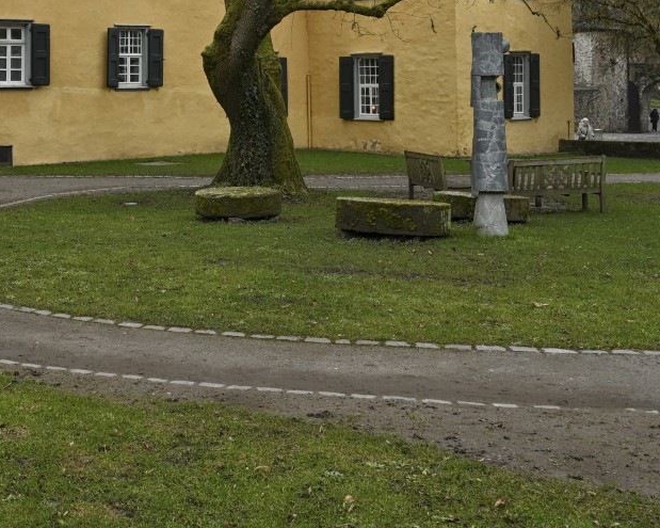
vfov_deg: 25.1
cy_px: 62
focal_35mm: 59
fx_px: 1152
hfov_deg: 30.7
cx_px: 83
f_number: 5.6
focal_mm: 24
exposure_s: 1/125
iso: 200
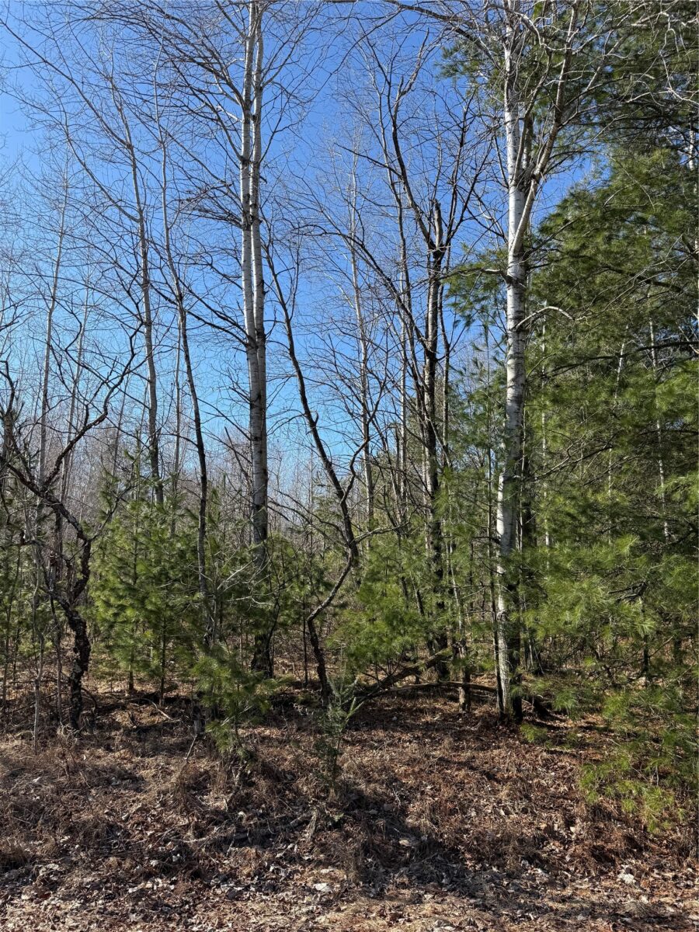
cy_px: 466
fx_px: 646
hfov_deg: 56.8
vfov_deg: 71.6
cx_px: 350
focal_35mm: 24
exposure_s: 1/2370
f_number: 1.78
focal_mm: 6.76
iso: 80
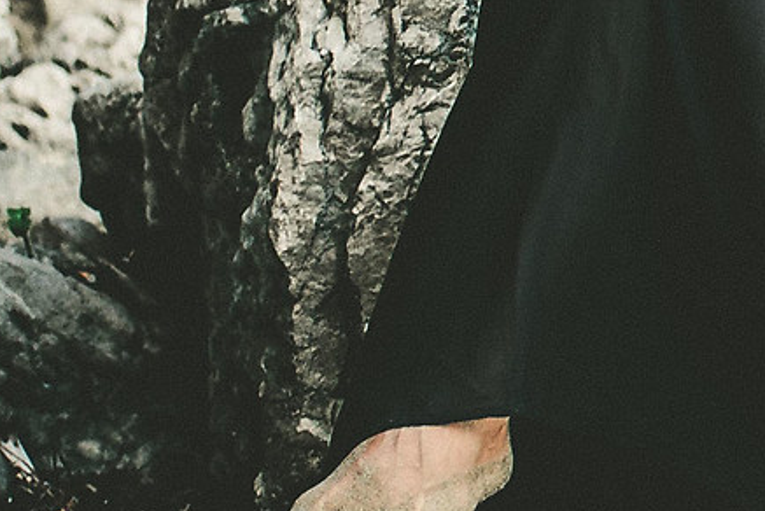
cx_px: 1444
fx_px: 9335
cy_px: -362
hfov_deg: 4.6
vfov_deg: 3.1
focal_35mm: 439
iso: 200
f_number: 3.2
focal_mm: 80
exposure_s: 1/320
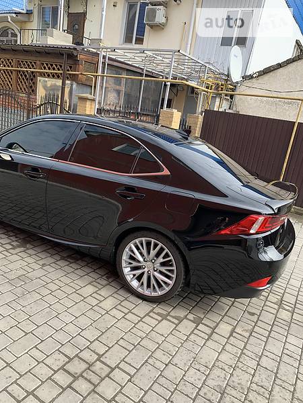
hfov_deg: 53.1
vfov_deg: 67.3
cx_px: 152
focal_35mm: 26
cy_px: 202
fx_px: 303
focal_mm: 4.2
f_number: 1.8
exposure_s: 1/639
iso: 25
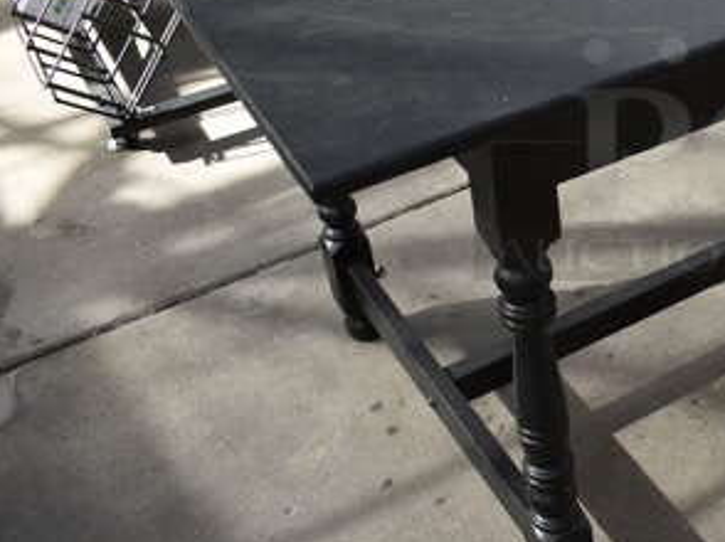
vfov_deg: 26.7
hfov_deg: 32.3
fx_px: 1130
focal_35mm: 54
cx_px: 750
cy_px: 150
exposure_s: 1/160
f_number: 5.6
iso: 200
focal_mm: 18
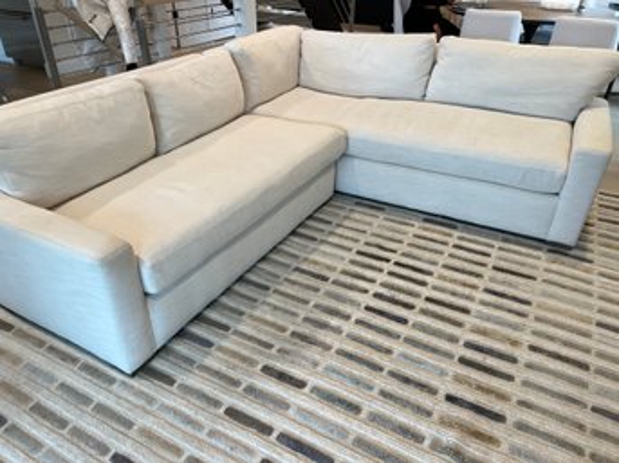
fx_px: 465
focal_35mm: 26
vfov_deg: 53.0
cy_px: 232
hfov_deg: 67.3
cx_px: 310
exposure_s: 1/120
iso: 100
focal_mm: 5.7
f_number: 1.5
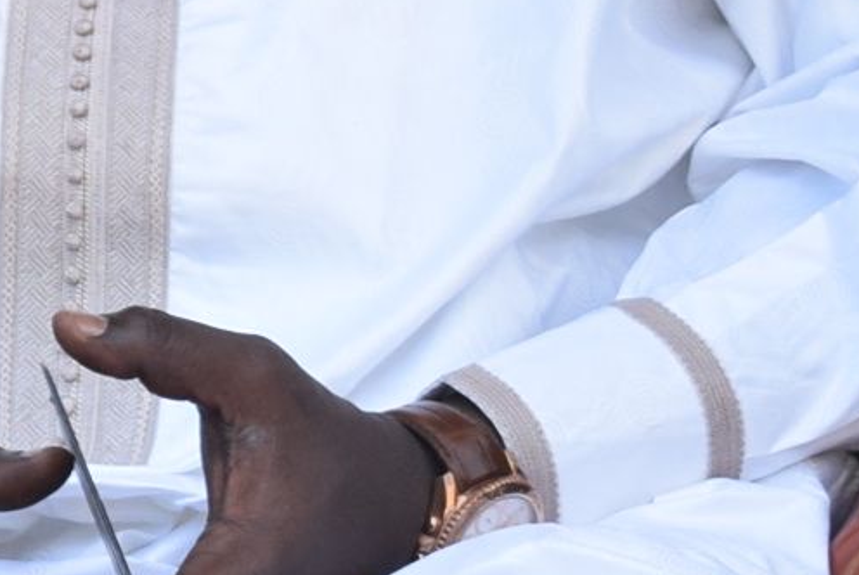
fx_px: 10368
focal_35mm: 434
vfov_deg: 3.2
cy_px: -90
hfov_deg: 4.6
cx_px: -1519
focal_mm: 48
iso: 320
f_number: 5.3
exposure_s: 1/250
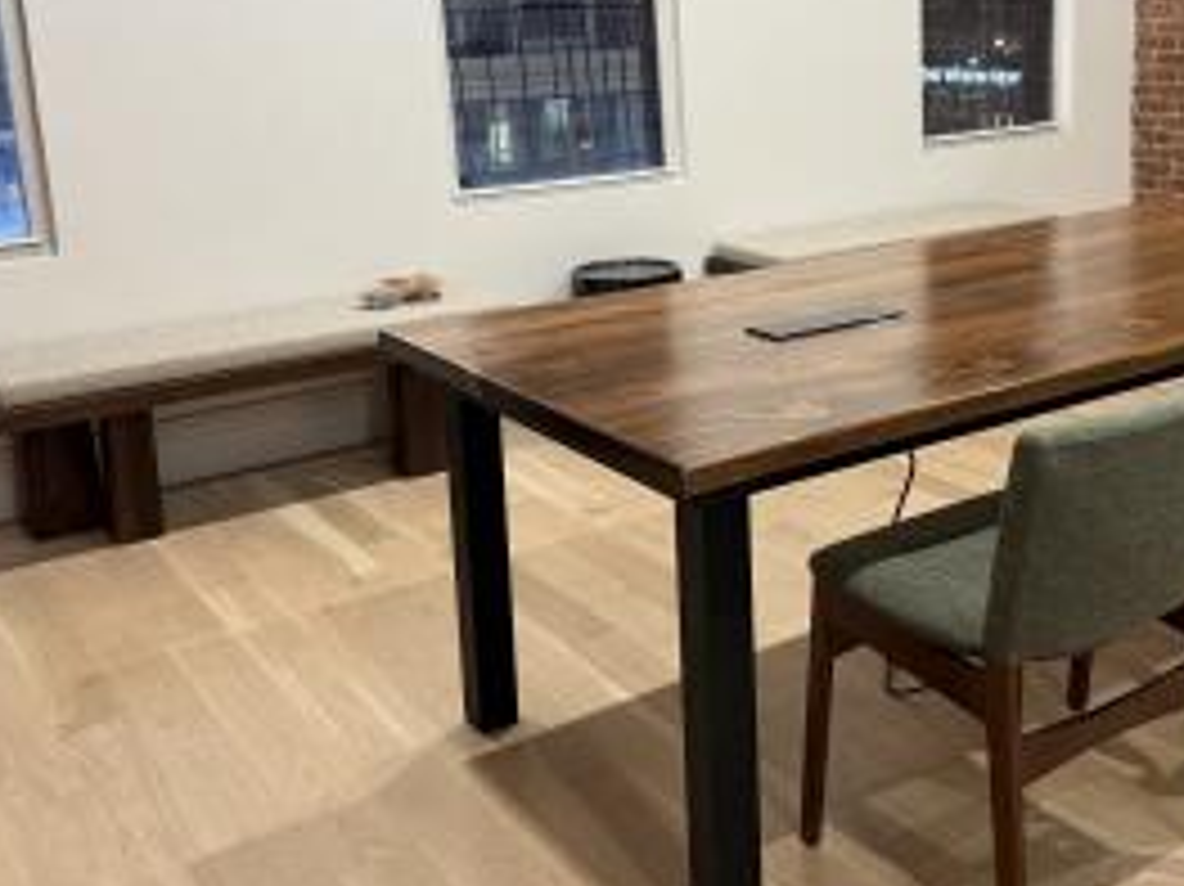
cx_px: 810
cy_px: 295
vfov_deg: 34.8
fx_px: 1402
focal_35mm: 41
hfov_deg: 45.0
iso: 250
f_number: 1.78
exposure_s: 1/60
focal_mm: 6.76
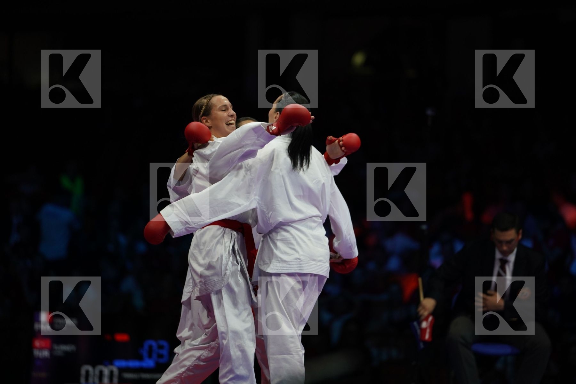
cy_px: 192
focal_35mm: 200
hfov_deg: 10.3
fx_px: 3200
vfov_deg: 6.9
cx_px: 288
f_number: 2.8
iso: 1000
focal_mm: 200
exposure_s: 1/1000
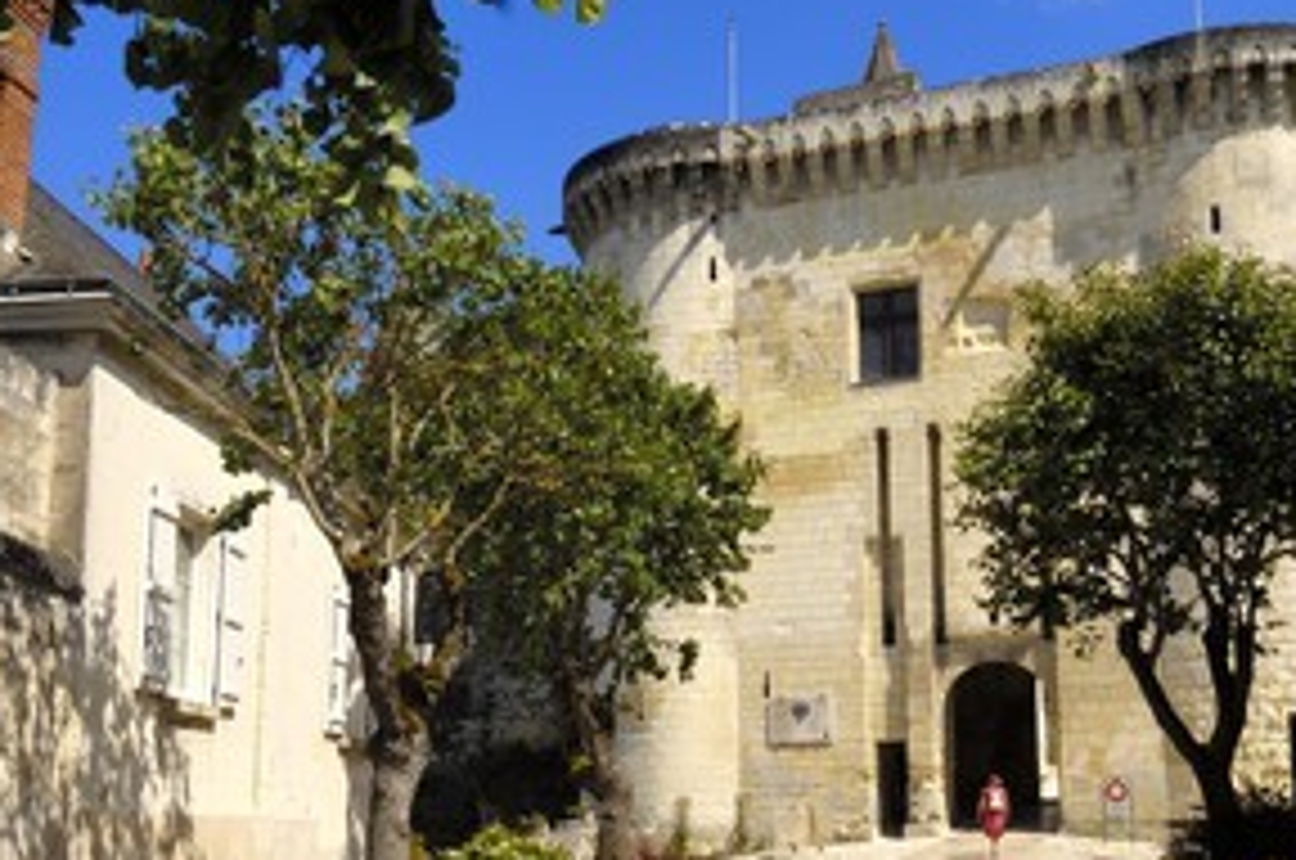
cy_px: 567
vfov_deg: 31.7
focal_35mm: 42
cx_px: 754
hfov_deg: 46.6
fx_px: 1500
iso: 100
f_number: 11
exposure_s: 1/160
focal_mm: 19
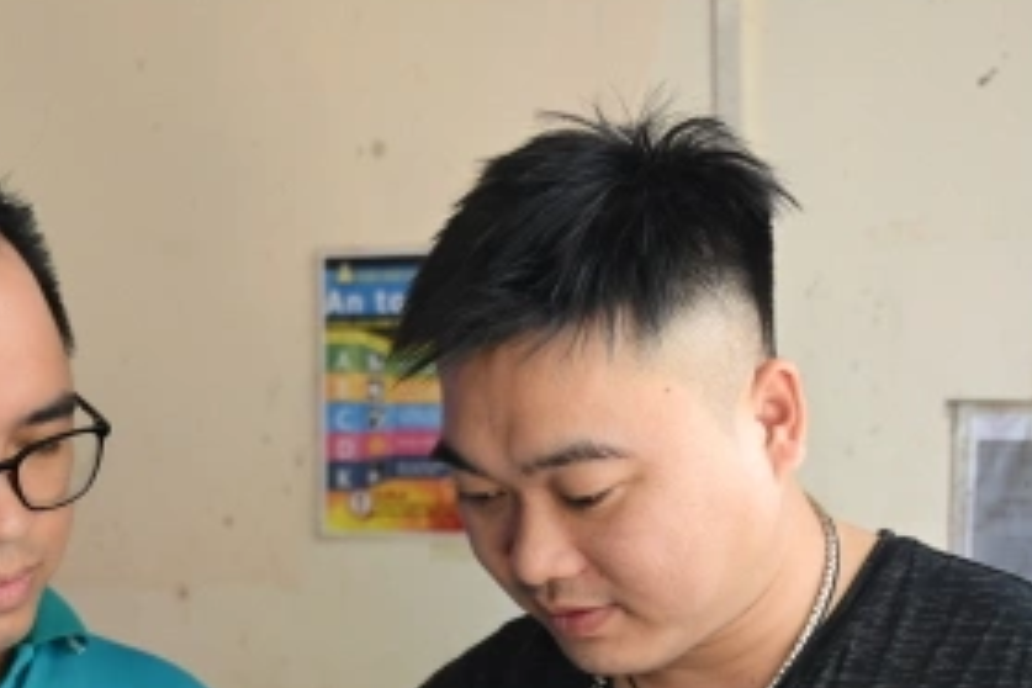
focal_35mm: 84
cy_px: 723
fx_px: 2414
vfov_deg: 15.8
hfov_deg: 24.1
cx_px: 473
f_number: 4
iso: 800
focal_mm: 34.5
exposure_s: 1/125
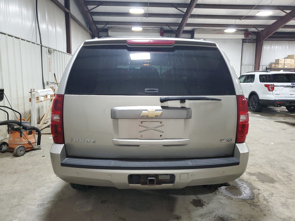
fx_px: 222
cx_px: 148
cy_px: 110
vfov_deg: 53.1
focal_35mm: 26
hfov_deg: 67.3
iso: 270
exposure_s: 1/60.2
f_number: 1.5
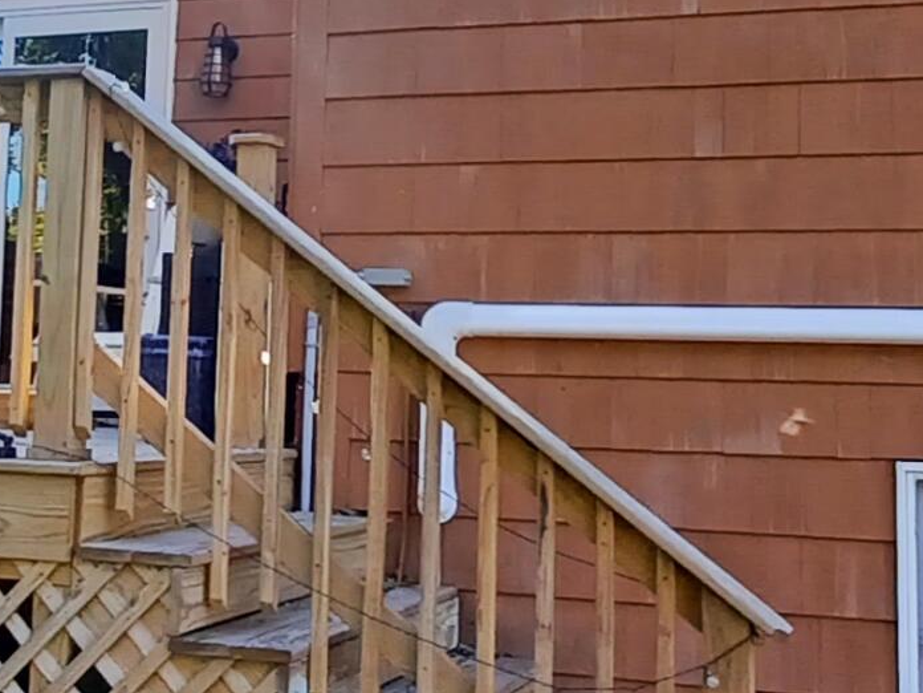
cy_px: 191
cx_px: 357
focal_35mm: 56
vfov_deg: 25.8
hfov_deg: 34.2
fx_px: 1493
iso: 40
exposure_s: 1/290
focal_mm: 1.42
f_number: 2.2
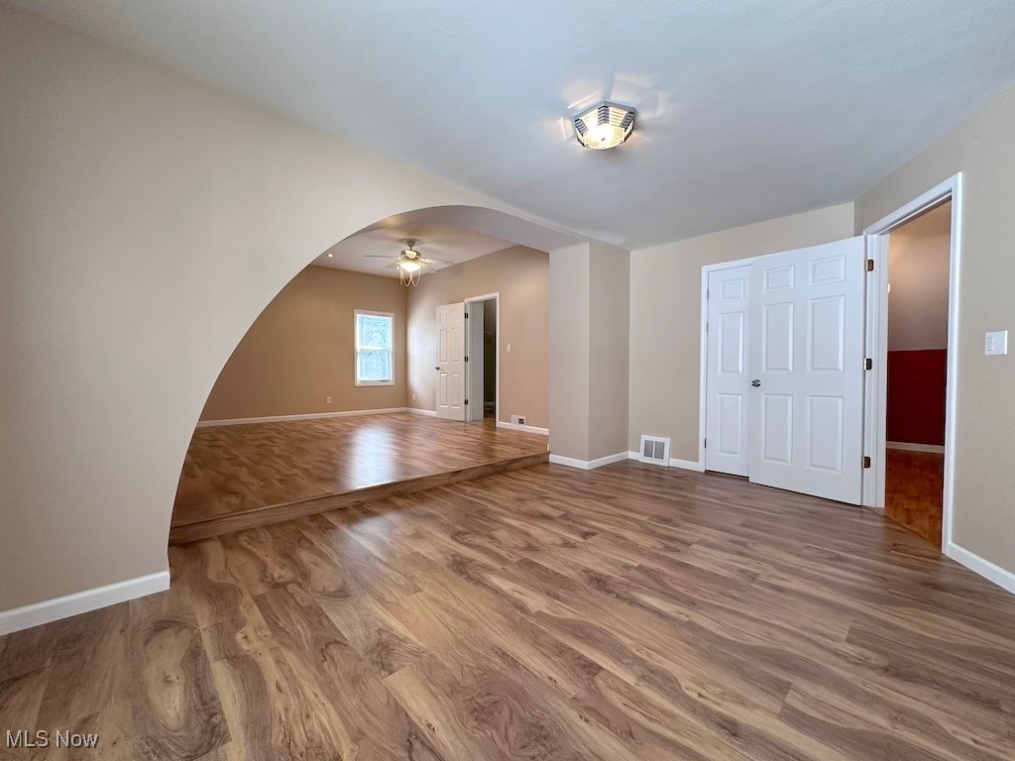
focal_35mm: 14
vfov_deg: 85.7
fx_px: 411
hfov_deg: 102.1
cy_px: 380
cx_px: 508
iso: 250
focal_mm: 2.22
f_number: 2.2
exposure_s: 1/120
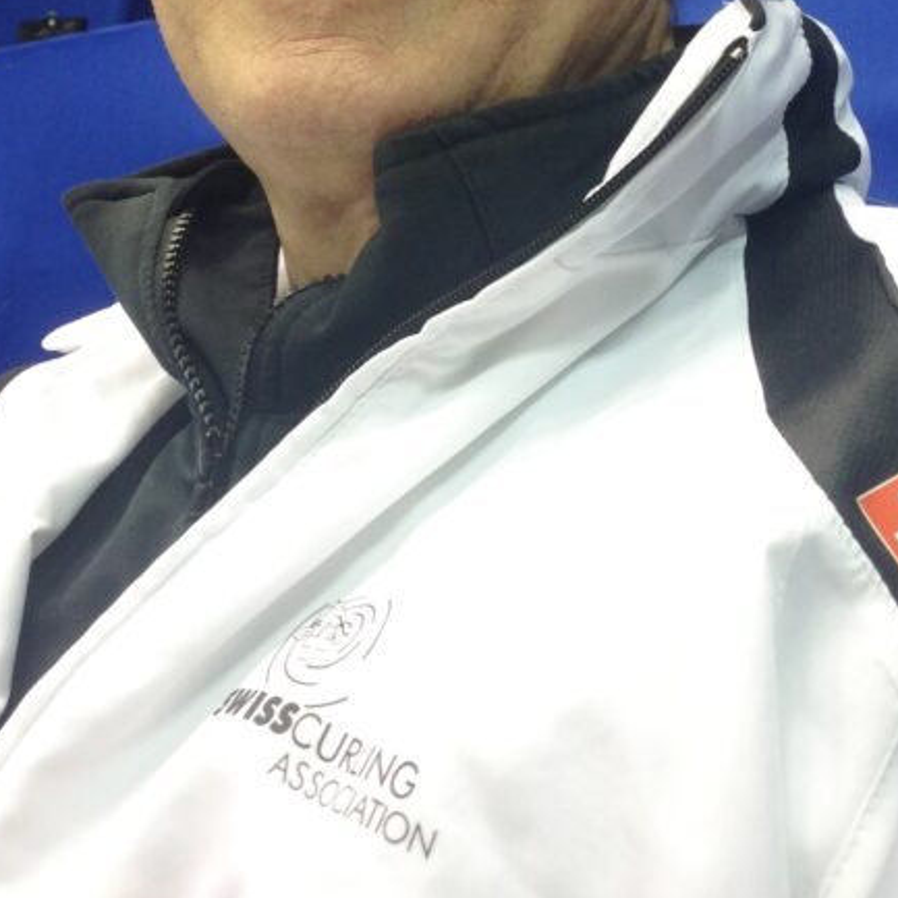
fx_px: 2025
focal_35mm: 69
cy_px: 274
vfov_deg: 24.8
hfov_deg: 25.0
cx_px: 504
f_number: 2.4
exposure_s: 1/40
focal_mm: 4.12
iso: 64
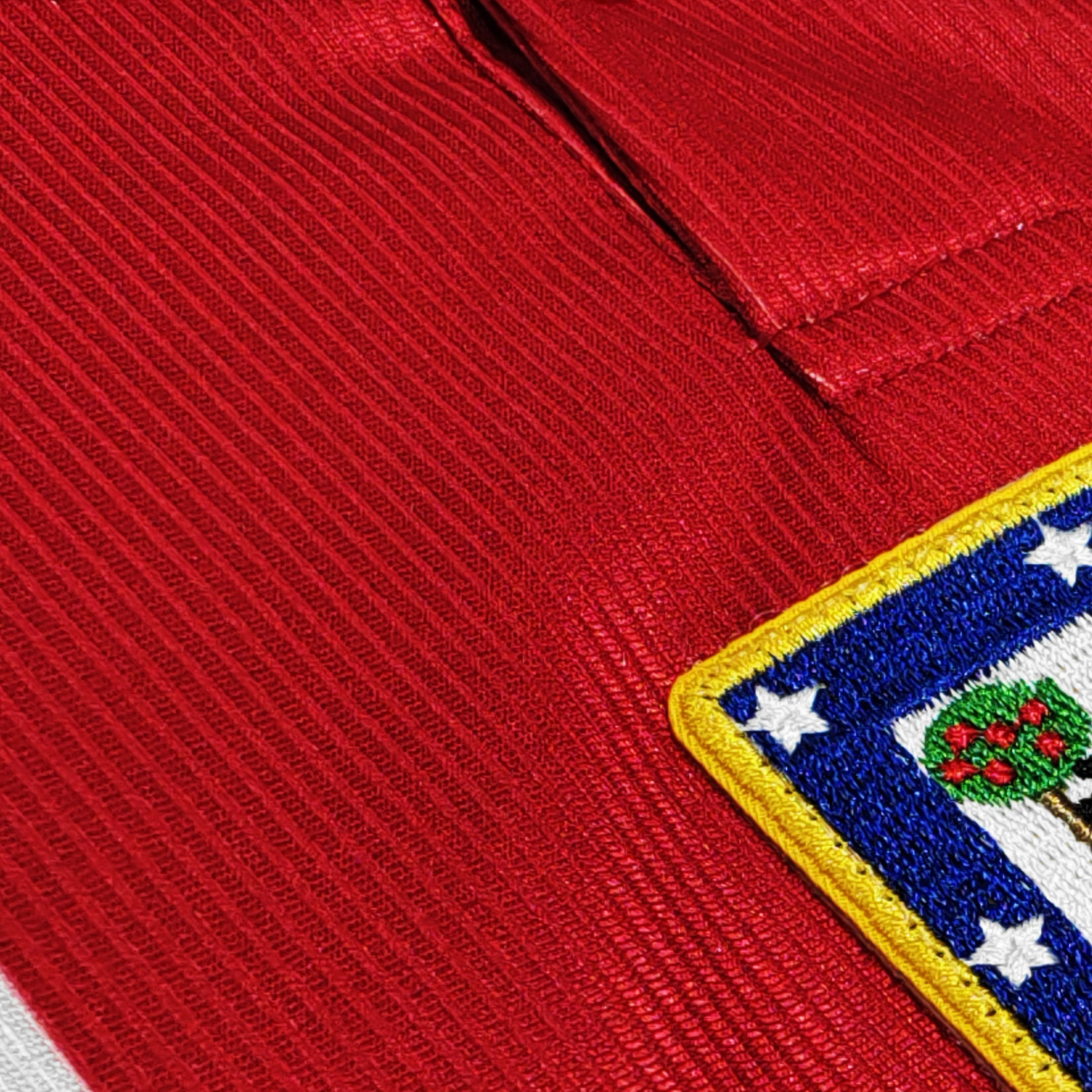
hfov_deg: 26.5
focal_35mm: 59
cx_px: 1242
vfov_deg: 27.9
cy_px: 1000
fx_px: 2106
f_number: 2.2
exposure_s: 1/50
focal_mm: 2.59
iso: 59
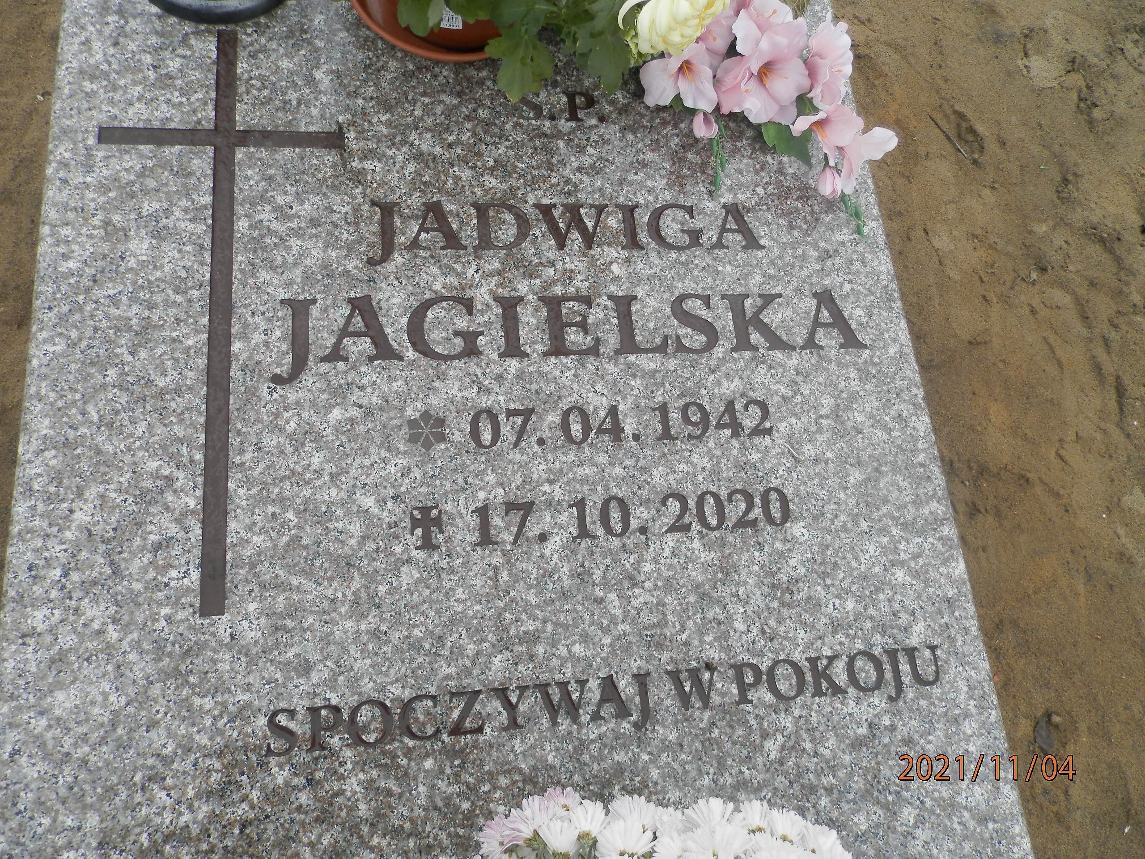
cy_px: 430
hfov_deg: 69.4
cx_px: 572
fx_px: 827
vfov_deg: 54.9
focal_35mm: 25
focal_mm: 4.5
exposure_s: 1/60
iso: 80
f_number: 3.1
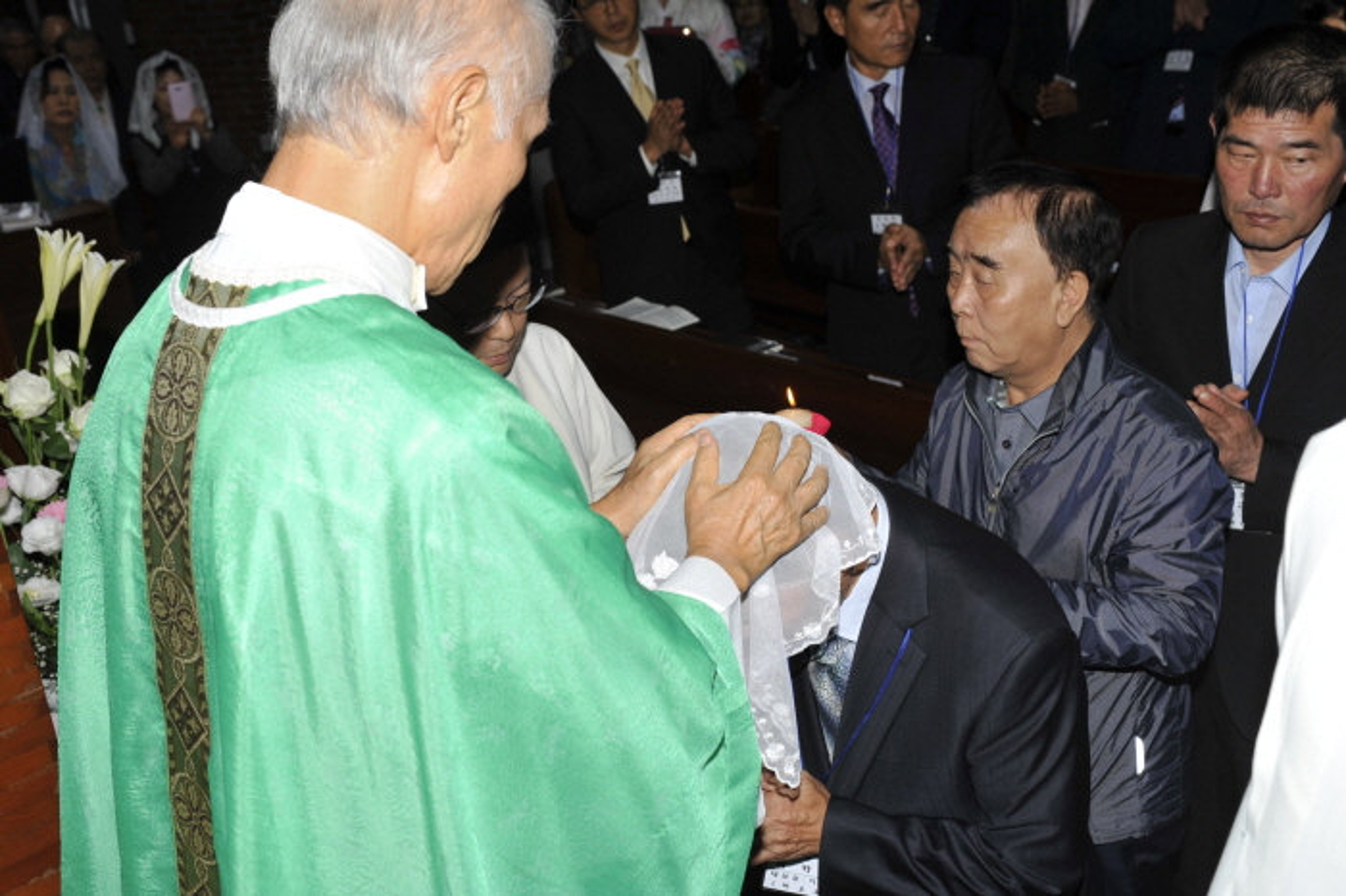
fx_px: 1682
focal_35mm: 45
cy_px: 448
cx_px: 673
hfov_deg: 43.6
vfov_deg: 29.8
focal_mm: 45
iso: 200
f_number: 8
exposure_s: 1/60
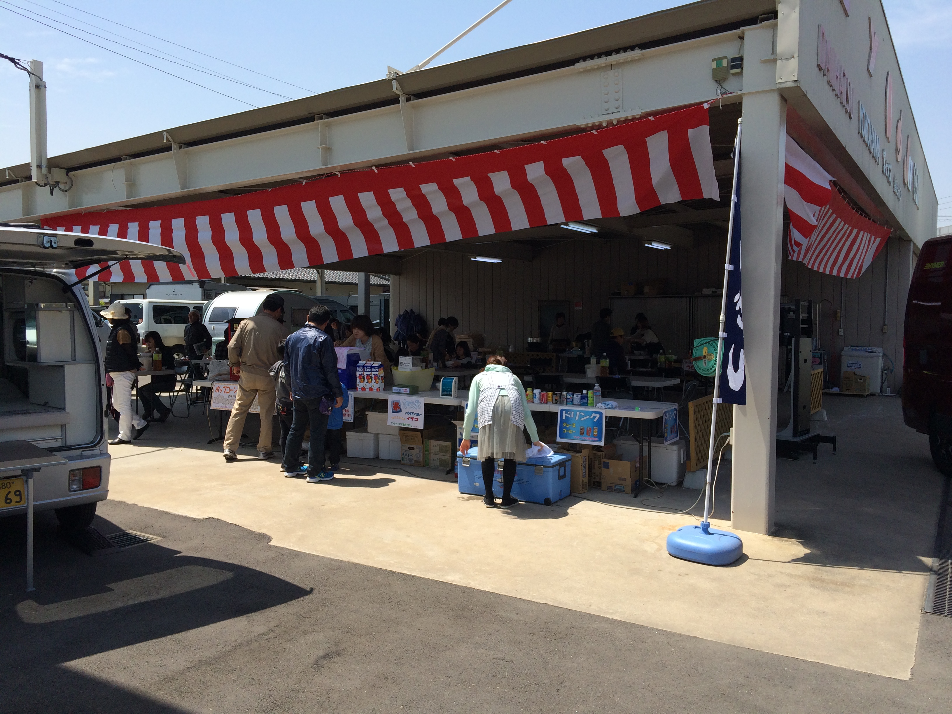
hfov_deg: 61.7
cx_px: 476
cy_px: 357
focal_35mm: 29
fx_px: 798
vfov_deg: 48.2
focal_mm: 4.15
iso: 32
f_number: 2.2
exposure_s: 1/1953
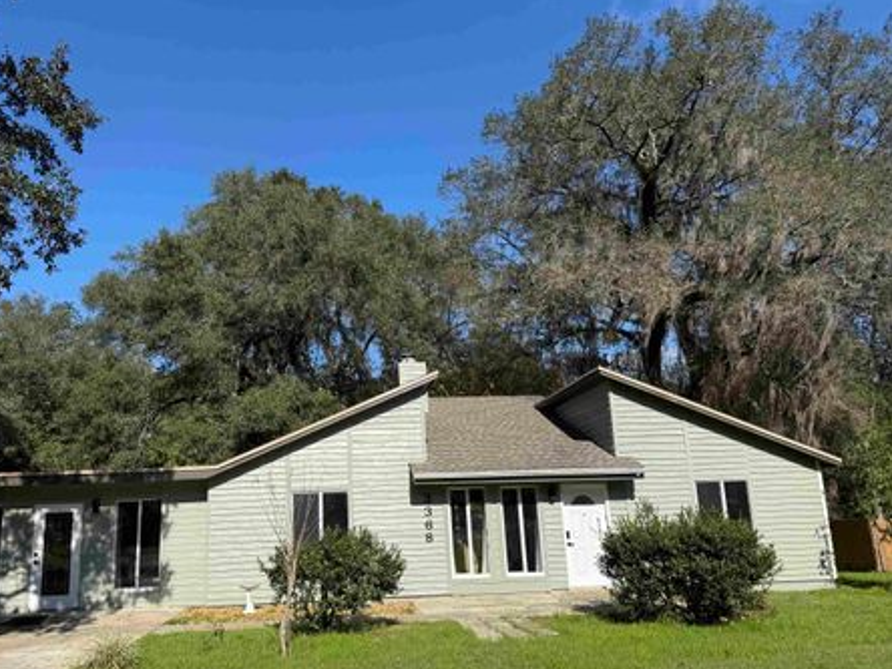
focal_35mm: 27
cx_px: 392
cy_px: 371
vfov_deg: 51.3
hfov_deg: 65.1
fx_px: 696
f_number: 1.78
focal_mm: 6.76
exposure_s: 1/4673
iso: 80
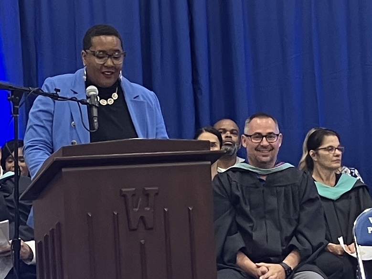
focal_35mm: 28
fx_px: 301
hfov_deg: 63.5
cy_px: 140
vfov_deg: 49.7
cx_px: 186
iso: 125
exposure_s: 1/60
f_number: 1.8
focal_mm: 3.99
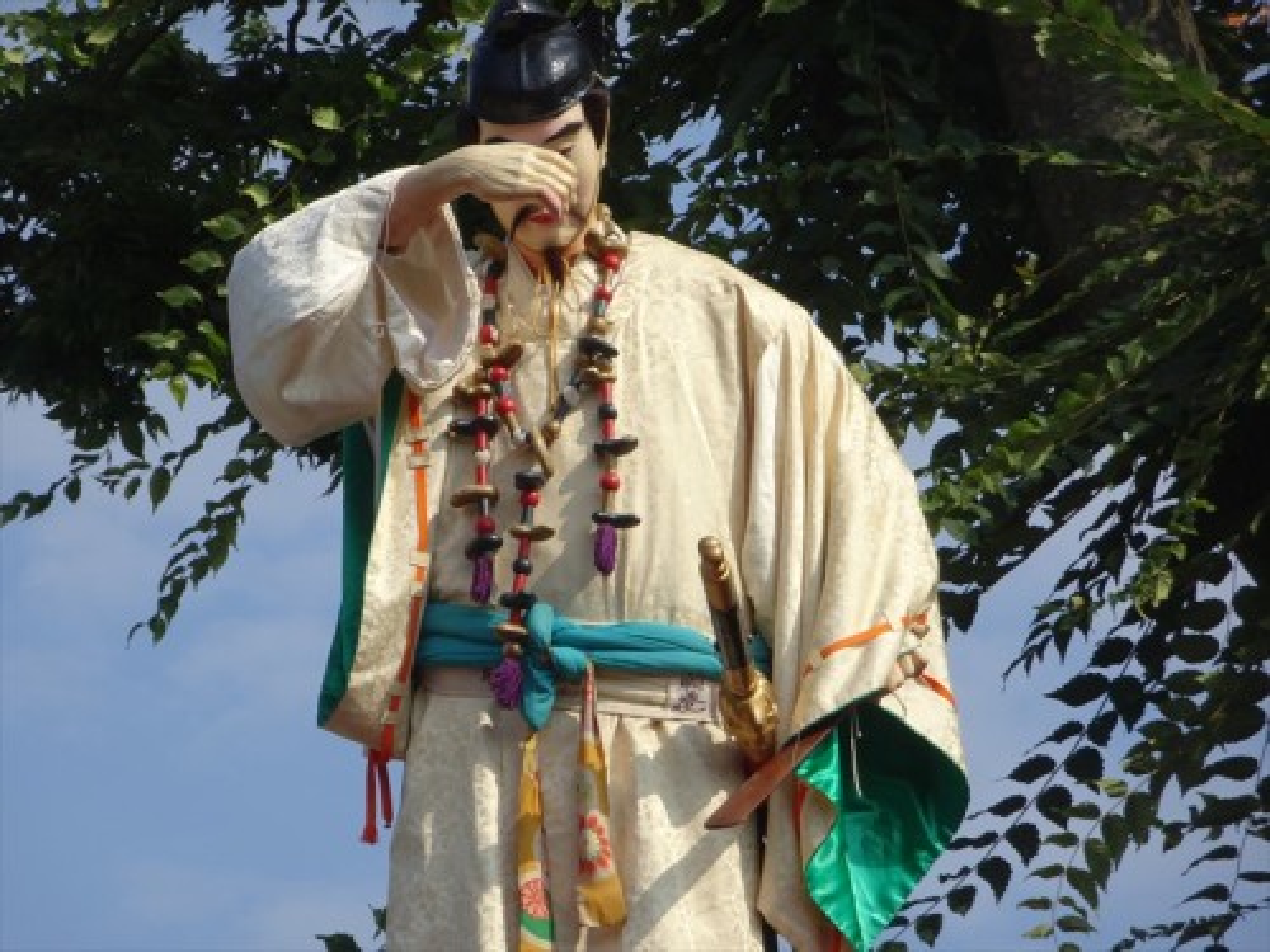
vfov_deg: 5.1
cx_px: 635
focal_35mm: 290
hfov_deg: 6.8
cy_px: 476
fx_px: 10640
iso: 80
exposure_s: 1/500
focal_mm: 49.49
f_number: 6.3
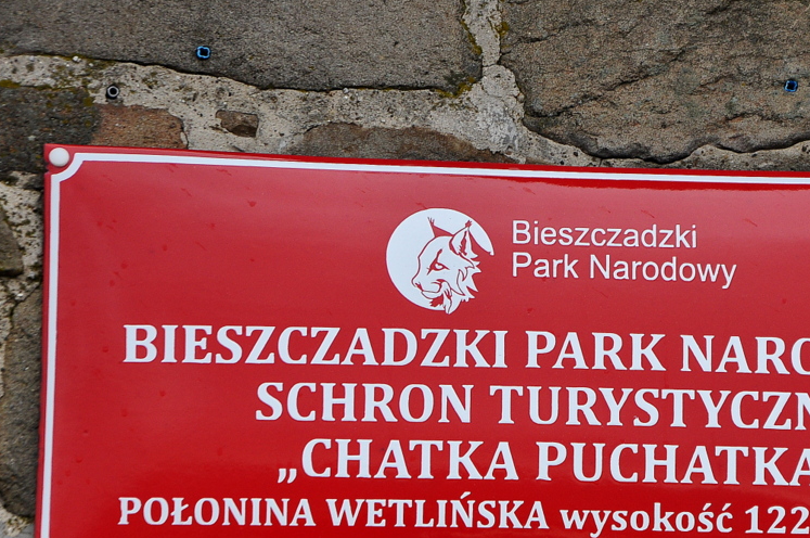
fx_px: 4602
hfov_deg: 10.0
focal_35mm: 205
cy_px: 351
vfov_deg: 6.7
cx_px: 591
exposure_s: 1/320
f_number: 5.6
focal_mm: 85
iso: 400
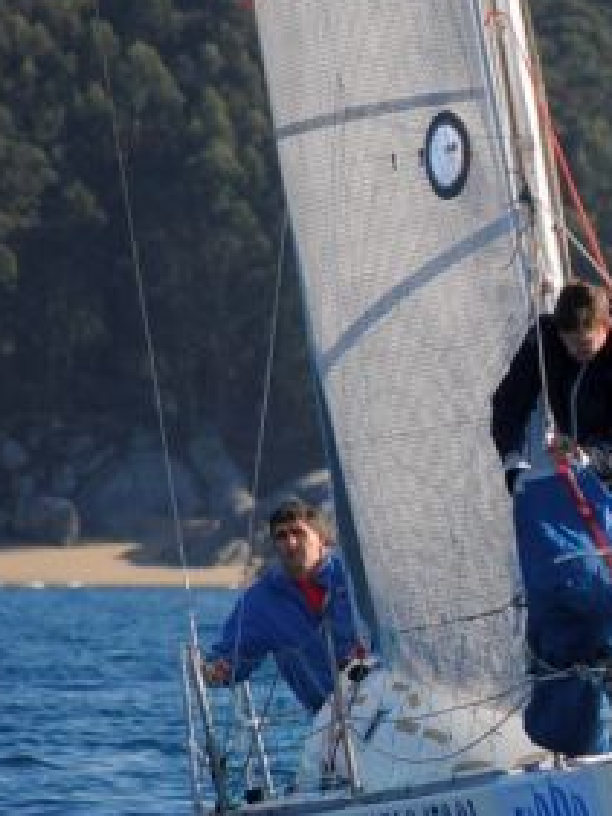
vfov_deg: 3.0
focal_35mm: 659
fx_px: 15523
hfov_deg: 2.3
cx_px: 670
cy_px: 510
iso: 200
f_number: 5.3
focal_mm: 160
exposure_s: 1/1000
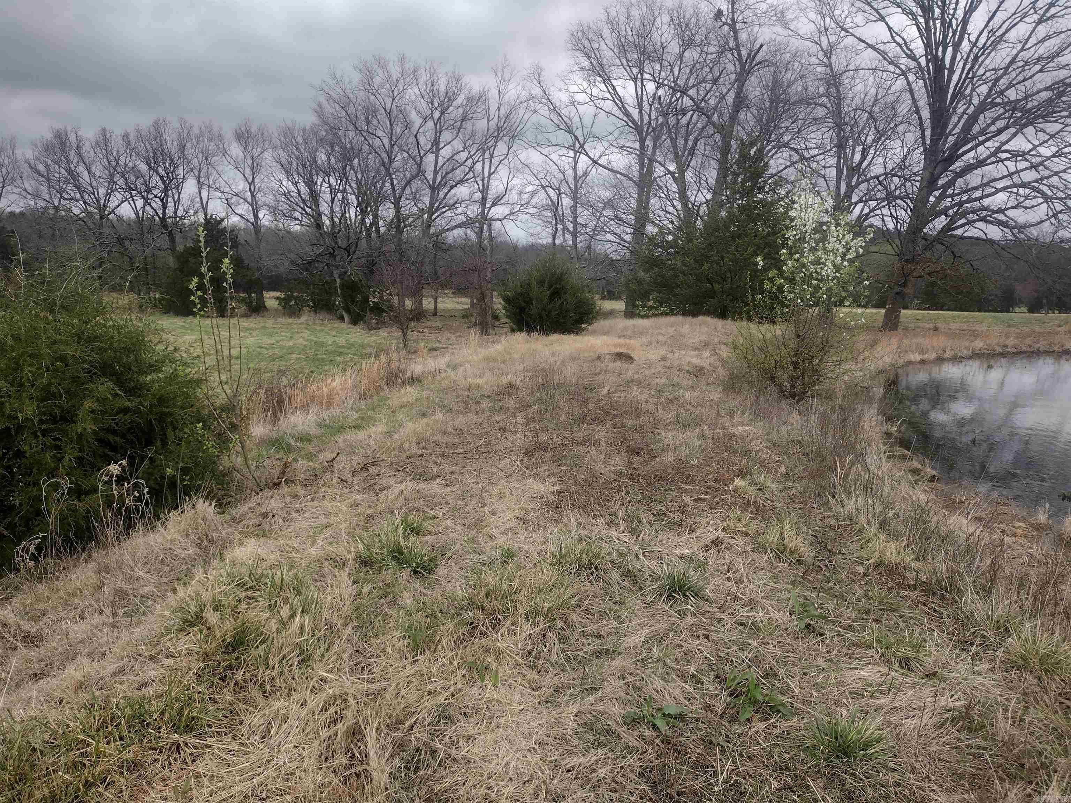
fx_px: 835
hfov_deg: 65.3
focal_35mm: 27
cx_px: 536
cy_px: 402
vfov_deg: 51.4
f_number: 1.7
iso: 100
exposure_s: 1/423
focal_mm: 4.71
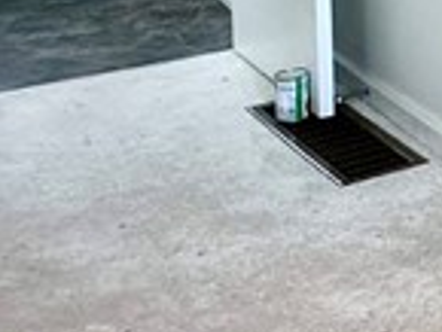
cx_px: 966
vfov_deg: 13.5
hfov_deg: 14.9
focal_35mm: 99
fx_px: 1265
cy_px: -256
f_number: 2.2
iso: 200
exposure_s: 1/120
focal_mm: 2.22
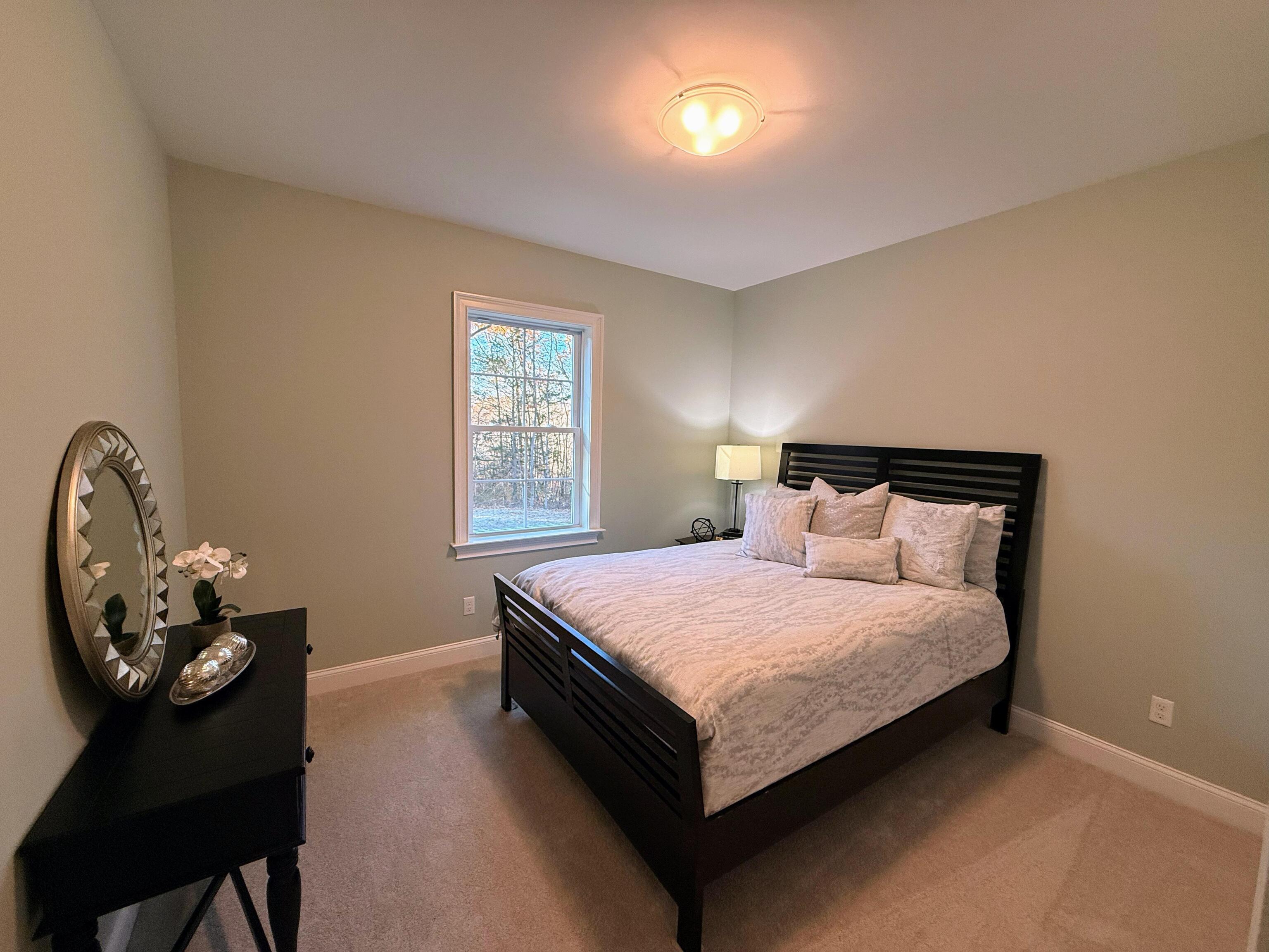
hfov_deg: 102.1
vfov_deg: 85.7
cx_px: 634
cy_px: 476
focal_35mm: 14
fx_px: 513
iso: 160
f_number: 2.2
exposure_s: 1/120
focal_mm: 2.22
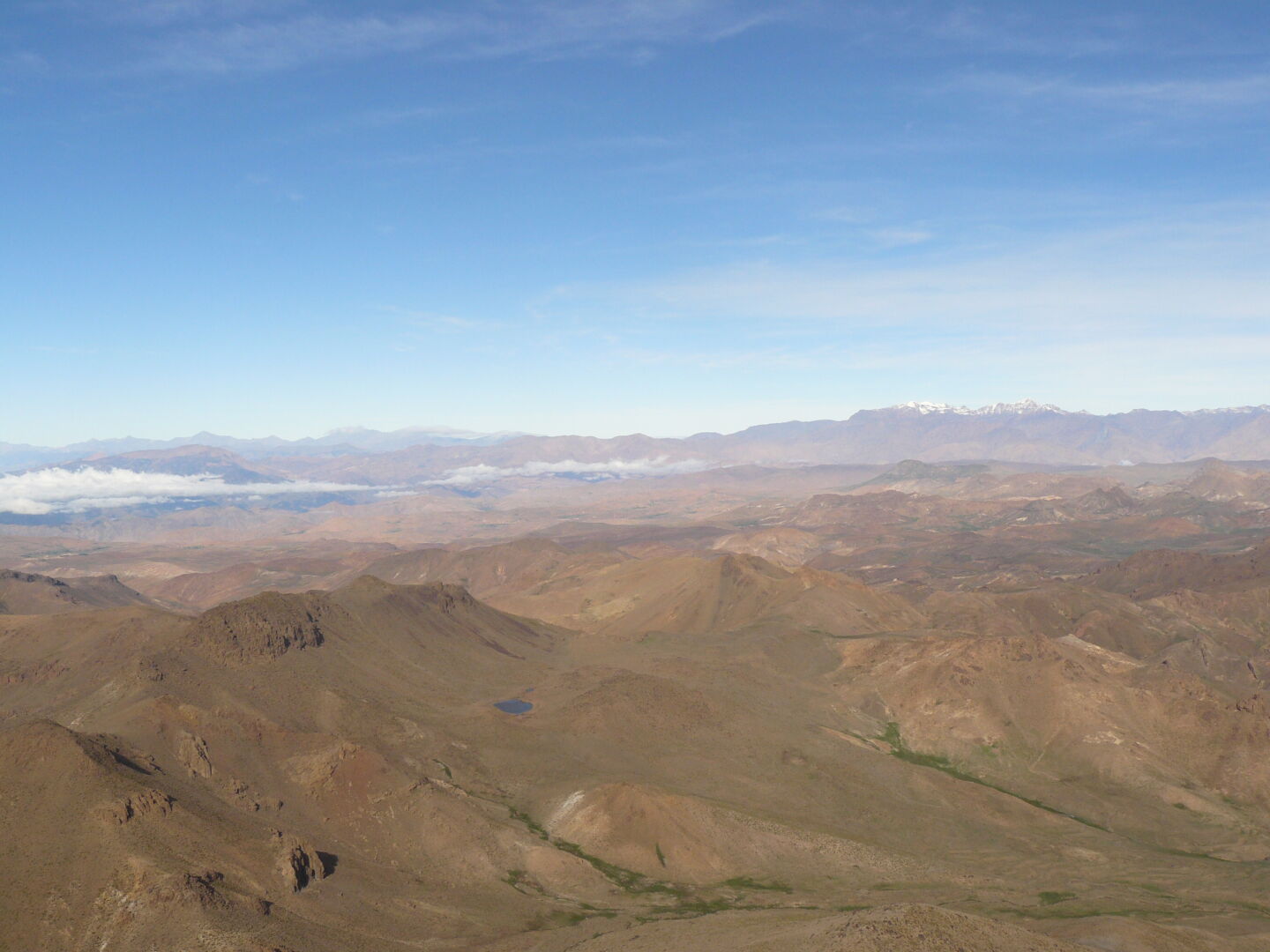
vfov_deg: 39.7
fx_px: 1321
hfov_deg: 51.4
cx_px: 635
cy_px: 476
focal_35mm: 36
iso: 100
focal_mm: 6
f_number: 6.3
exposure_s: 1/400
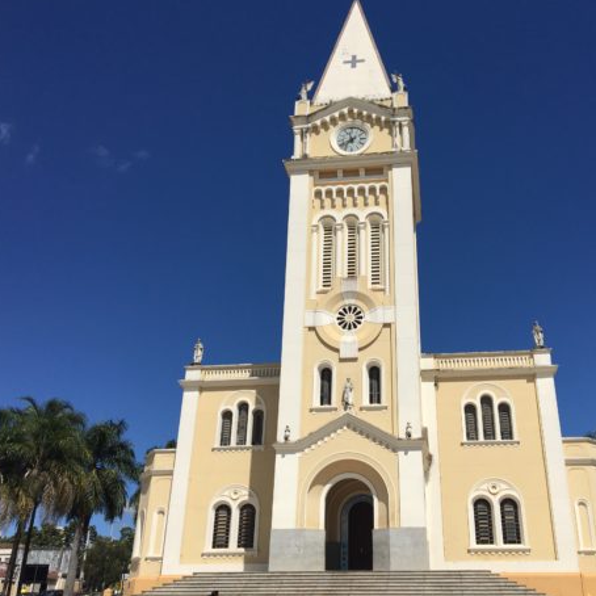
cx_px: 356
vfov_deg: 47.2
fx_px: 682
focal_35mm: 35
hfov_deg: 47.0
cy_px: 295
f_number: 2.2
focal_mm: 4.15
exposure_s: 1/4274
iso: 25
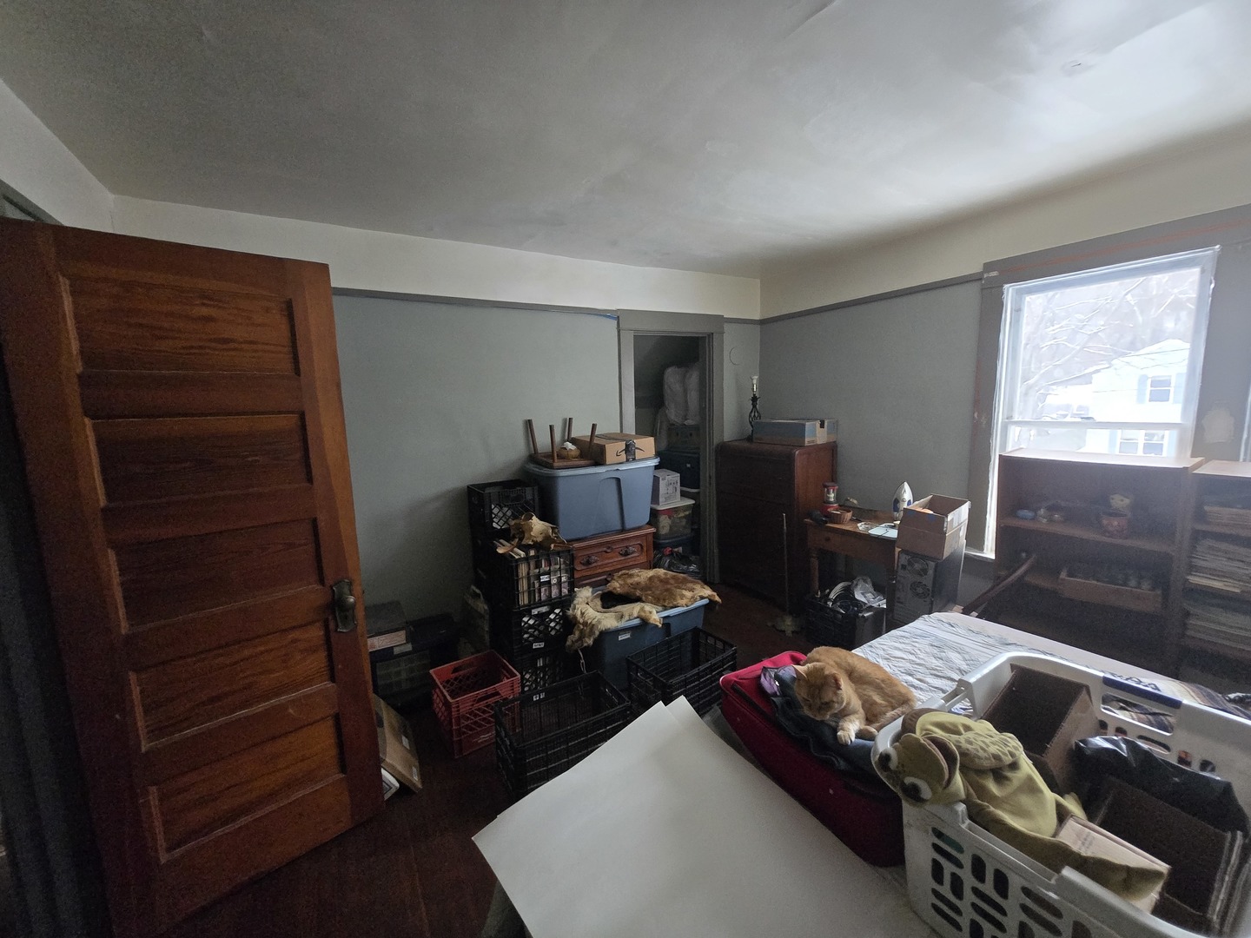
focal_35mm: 13
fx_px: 470
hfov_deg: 106.2
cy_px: 469
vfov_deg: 89.9
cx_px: 626
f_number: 2.2
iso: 800
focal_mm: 1.7
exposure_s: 1/60
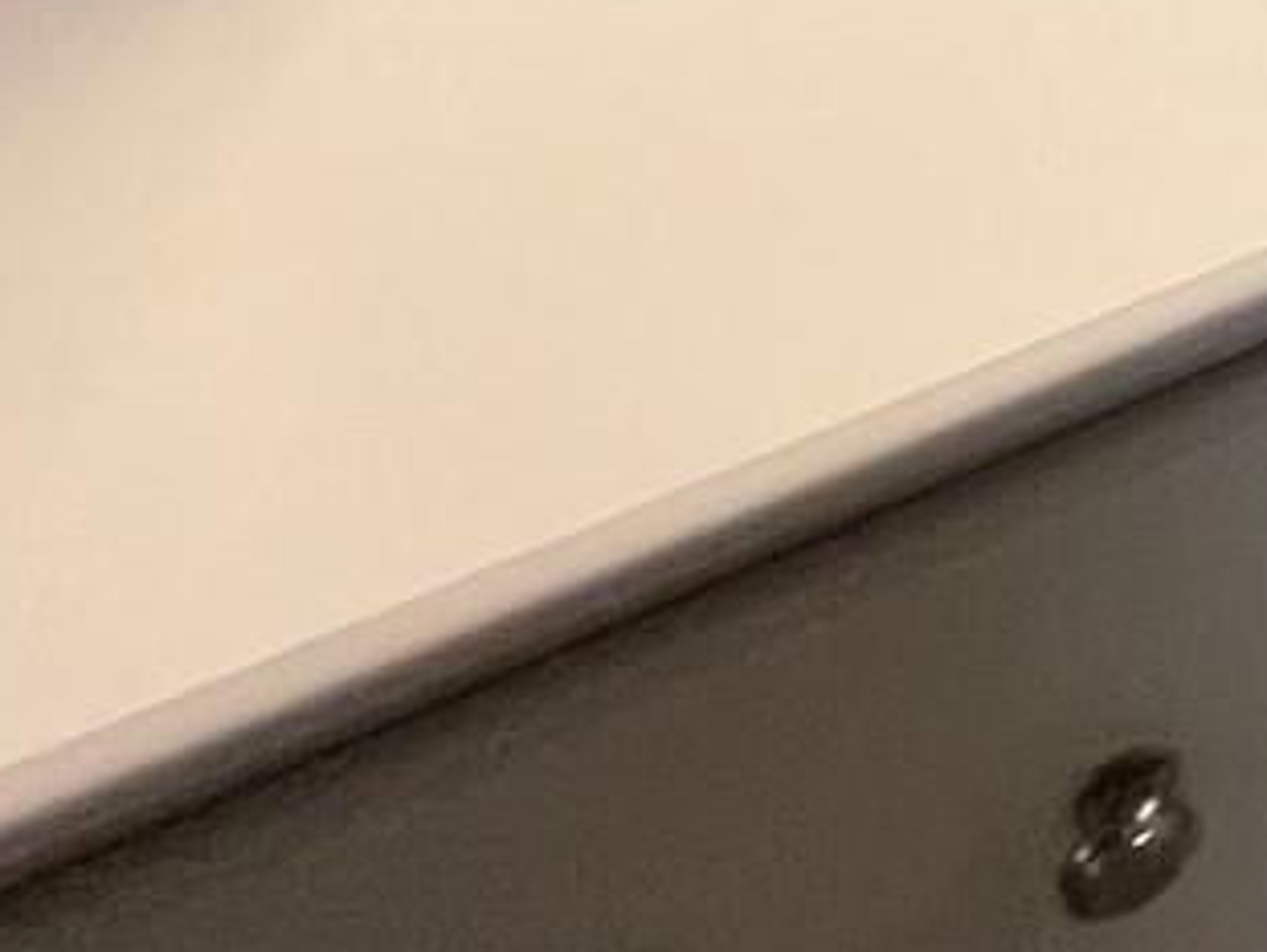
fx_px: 2454
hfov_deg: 14.1
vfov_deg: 14.8
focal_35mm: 67
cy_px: -1263
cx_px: 3225
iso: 200
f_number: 1.8
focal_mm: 1.57
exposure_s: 1/60
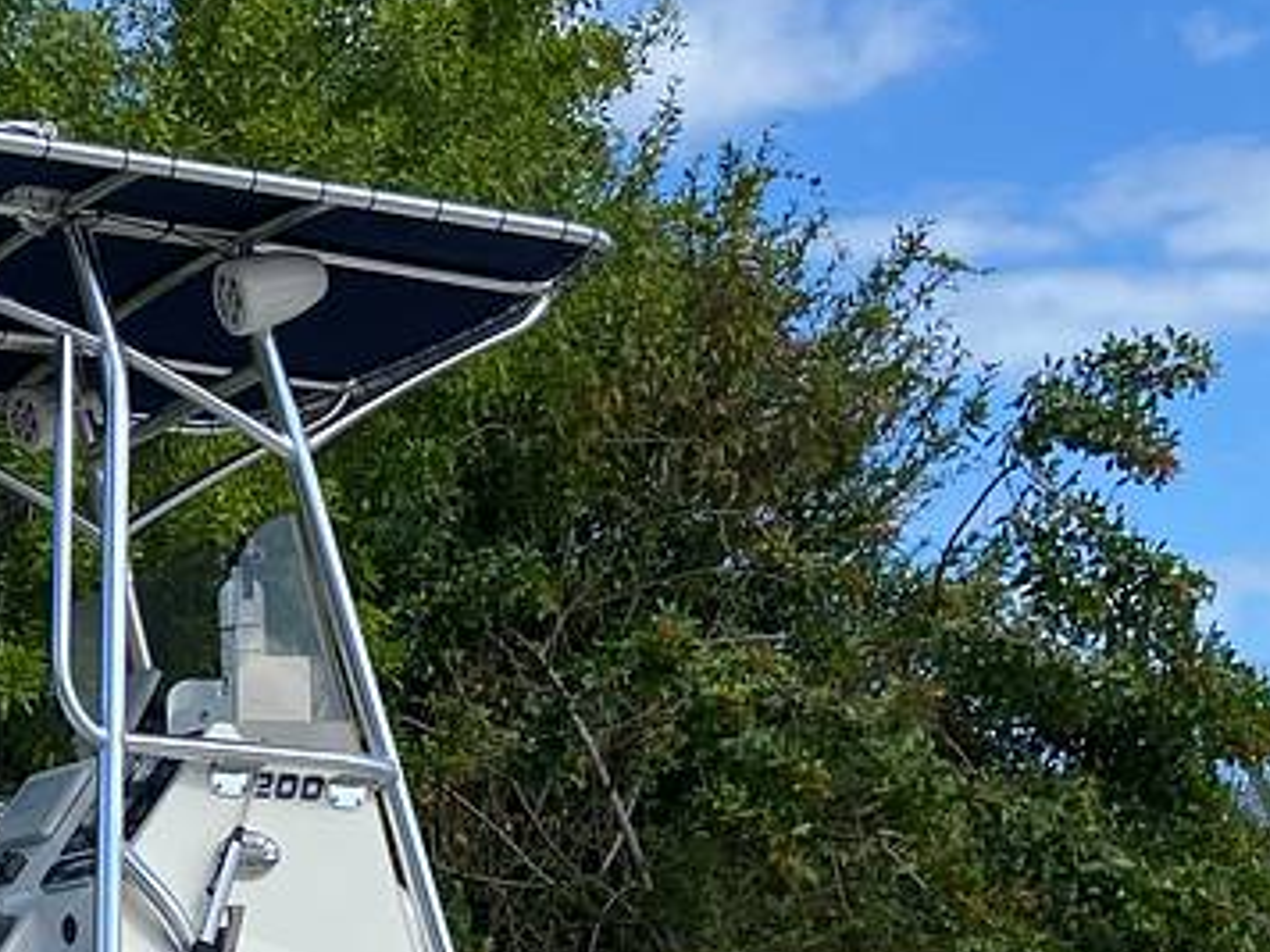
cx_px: -239
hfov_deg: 24.3
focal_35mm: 73
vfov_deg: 19.6
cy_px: 948
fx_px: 2678
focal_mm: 4.25
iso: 32
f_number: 1.8
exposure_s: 1/2410
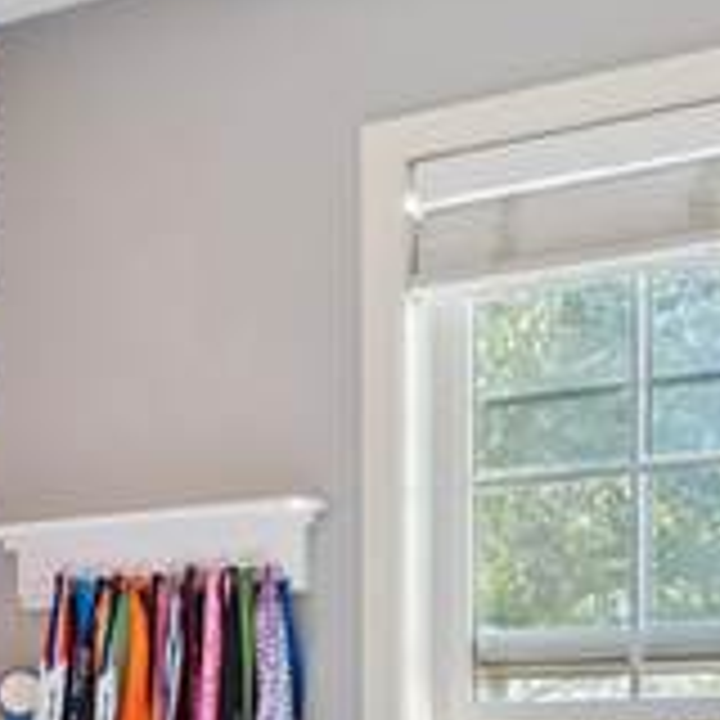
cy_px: 785
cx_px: -644
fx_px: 2565
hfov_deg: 13.9
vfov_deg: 15.6
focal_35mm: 109
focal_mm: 16
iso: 400
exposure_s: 1/6
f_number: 10
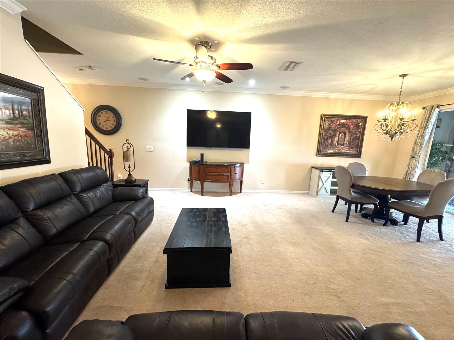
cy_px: 170
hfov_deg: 102.1
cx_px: 227
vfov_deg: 85.7
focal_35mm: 14
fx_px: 184
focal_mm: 2.22
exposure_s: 1/60
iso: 320
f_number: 2.2
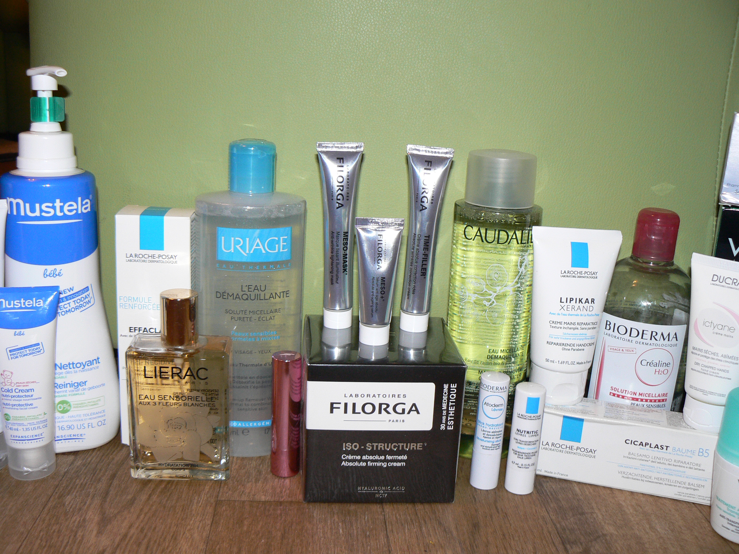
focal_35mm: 36
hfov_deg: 51.4
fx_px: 769
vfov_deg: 39.7
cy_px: 277
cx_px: 370
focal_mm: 6
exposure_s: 1/25
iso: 100
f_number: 2.8
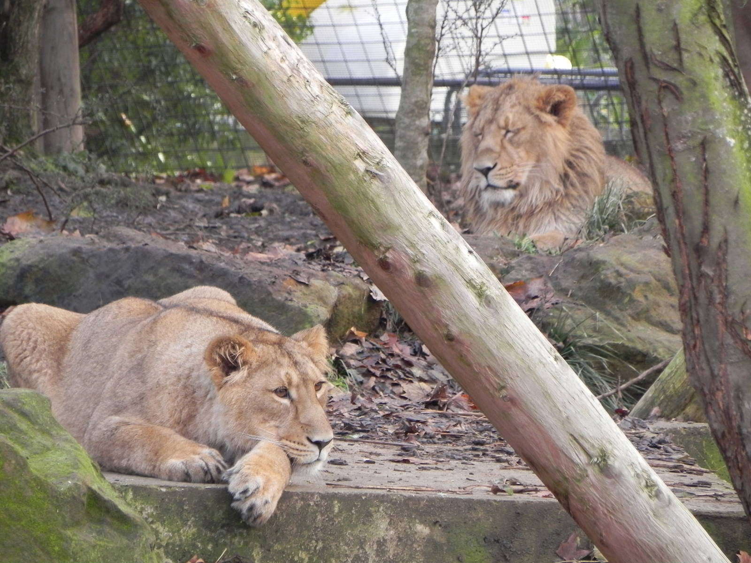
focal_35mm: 425
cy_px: 282
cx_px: 376
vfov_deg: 3.5
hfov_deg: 4.7
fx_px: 9220
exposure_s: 1/48.2
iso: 200
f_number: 5
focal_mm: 75.7
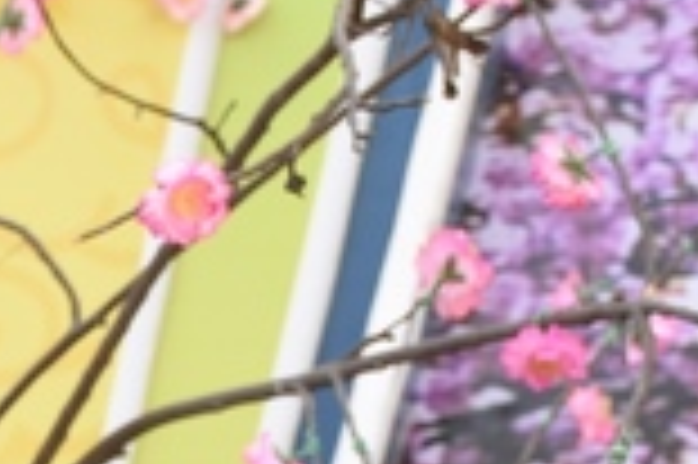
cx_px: -446
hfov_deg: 9.3
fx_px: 4145
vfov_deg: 6.2
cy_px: 896
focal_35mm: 214
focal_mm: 34
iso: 320
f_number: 5.6
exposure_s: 1/125
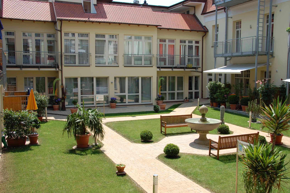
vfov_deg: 35.4
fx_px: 302
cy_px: 96
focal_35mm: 38
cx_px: 145
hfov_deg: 51.3
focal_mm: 25
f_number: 9
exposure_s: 1/320
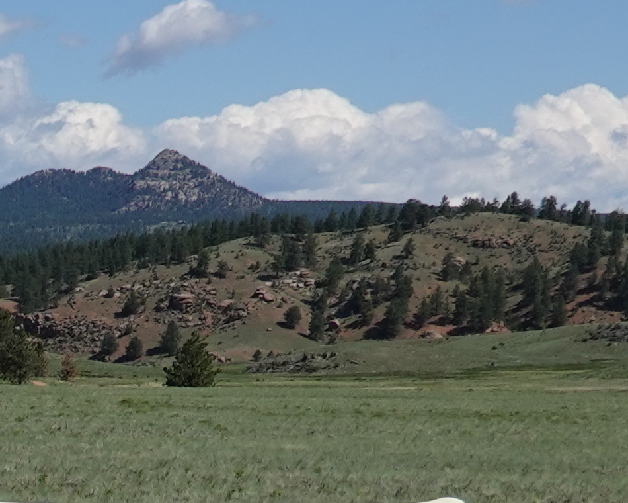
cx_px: -547
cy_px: 1100
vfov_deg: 8.4
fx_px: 3215
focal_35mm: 173
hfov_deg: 10.4
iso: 125
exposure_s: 1/800
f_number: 5.6
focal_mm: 11.76
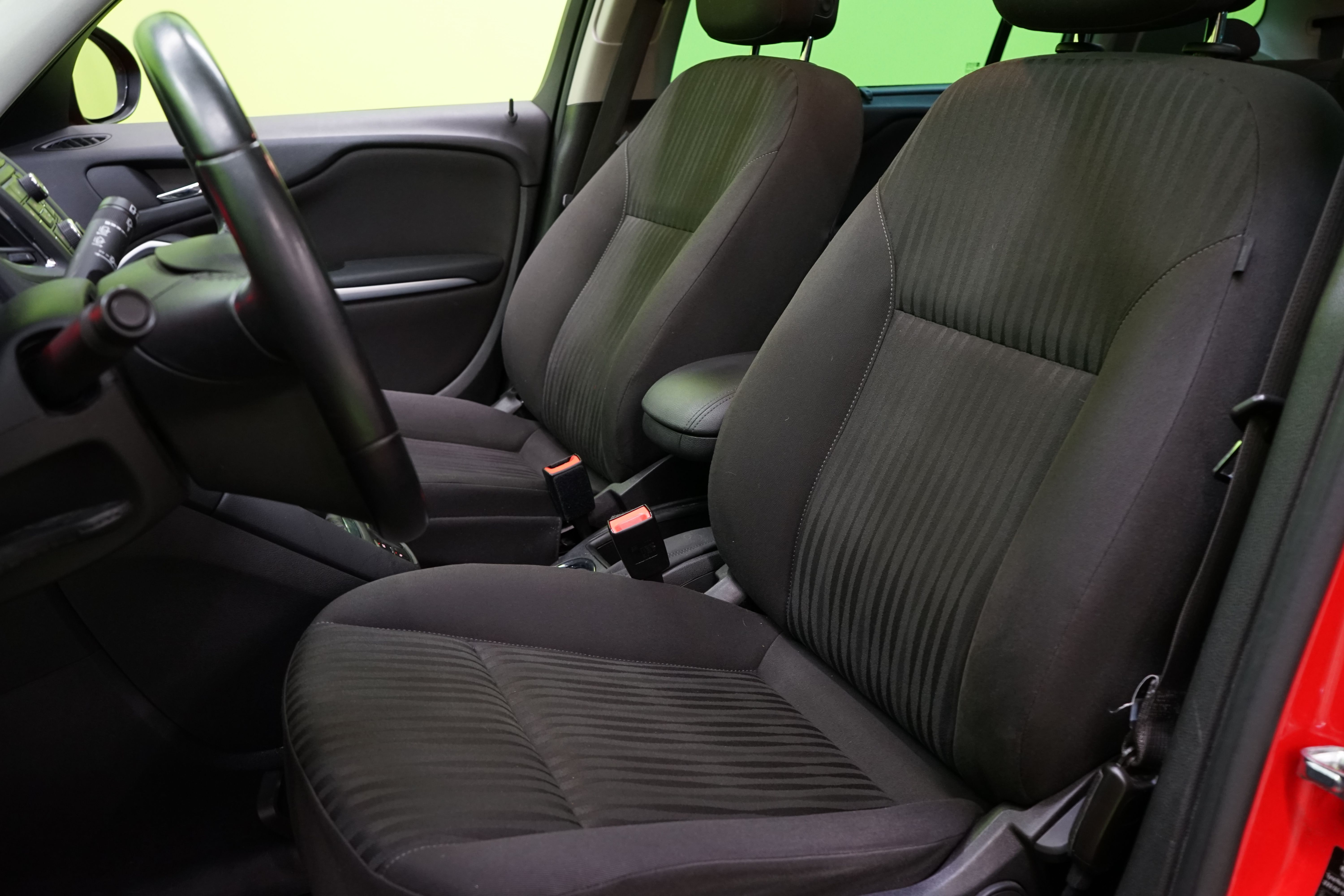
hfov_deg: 60.3
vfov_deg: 42.3
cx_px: 672
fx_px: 1157
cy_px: 448
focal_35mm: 31
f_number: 5.6
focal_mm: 31
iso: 1600
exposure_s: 1/15
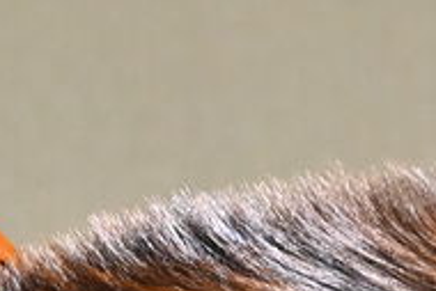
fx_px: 17828
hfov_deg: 1.4
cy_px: 950
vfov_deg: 0.9
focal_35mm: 1471
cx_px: 408
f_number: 5.6
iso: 3200
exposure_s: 1/200
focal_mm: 200
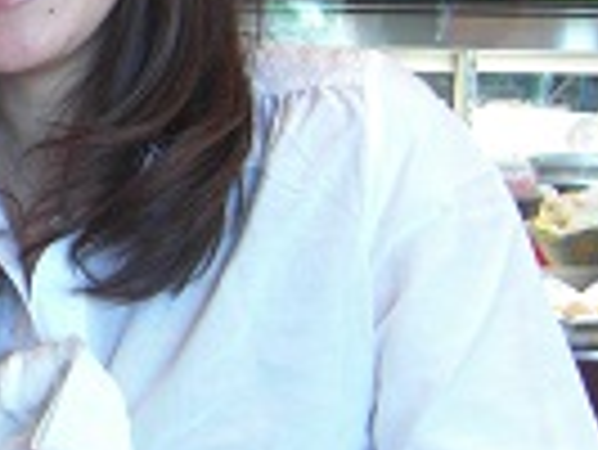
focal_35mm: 109
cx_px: -342
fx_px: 1885
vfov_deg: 13.6
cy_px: 164
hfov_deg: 16.2
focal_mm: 5.8
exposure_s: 1/50
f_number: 2.7
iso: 200
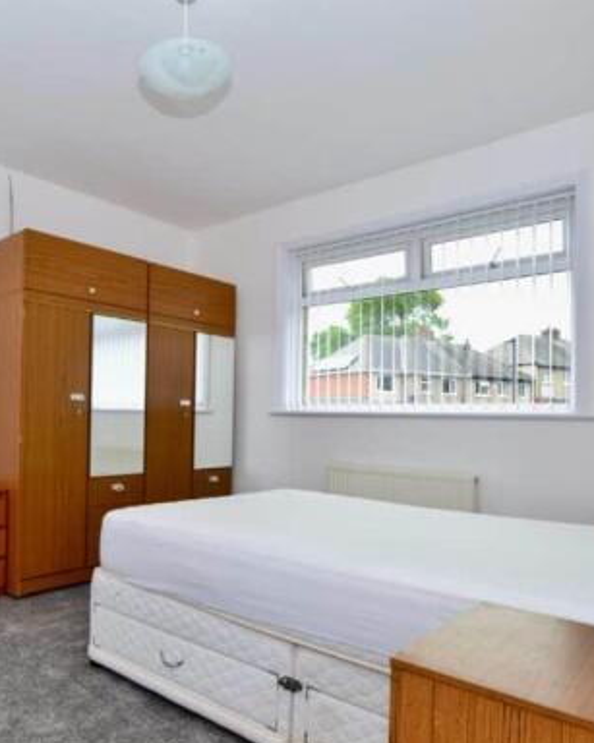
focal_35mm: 24
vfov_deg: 70.0
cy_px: 417
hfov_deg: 56.4
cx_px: 162
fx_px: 528
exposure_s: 1/100
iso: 400
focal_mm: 10
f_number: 9
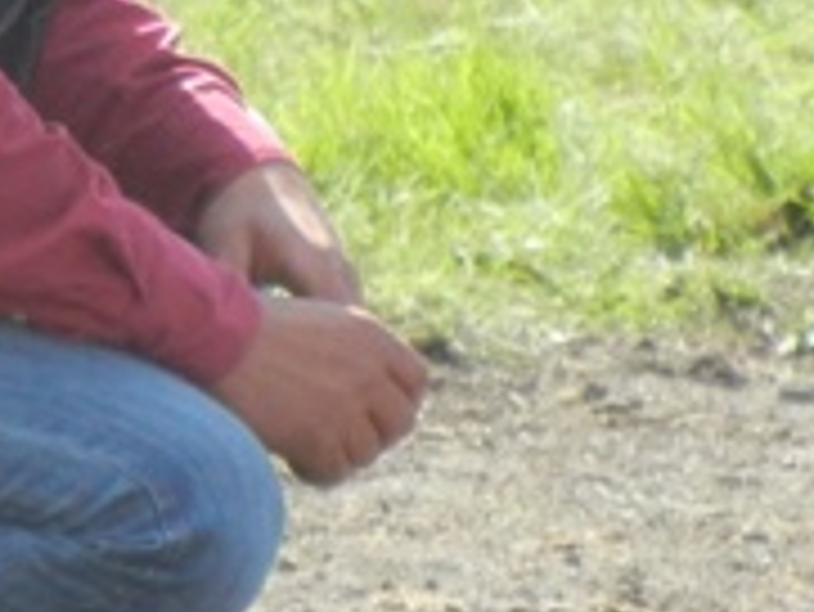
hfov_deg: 2.3
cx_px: -135
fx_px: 20236
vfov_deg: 1.7
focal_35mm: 860
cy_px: -333
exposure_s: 1/366
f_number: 4.6
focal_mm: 27.4
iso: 160
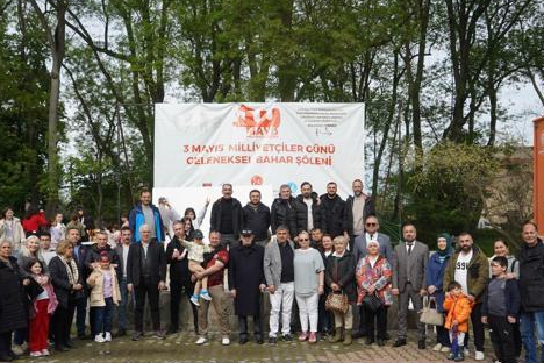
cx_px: 253
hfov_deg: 46.4
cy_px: 226
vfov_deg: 31.8
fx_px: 635
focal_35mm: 42
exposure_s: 1/250
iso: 100
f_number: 5.6
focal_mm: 32
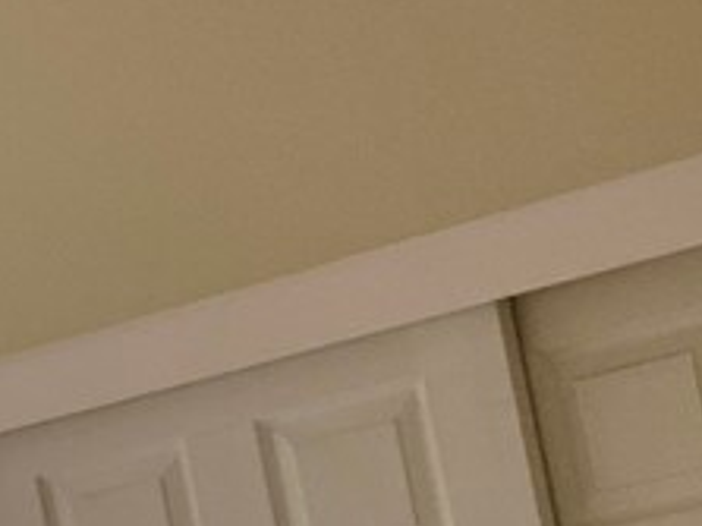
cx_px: -129
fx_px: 2696
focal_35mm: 133
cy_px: 690
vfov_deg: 10.9
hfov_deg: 14.4
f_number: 1.8
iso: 50
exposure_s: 1/60
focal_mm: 3
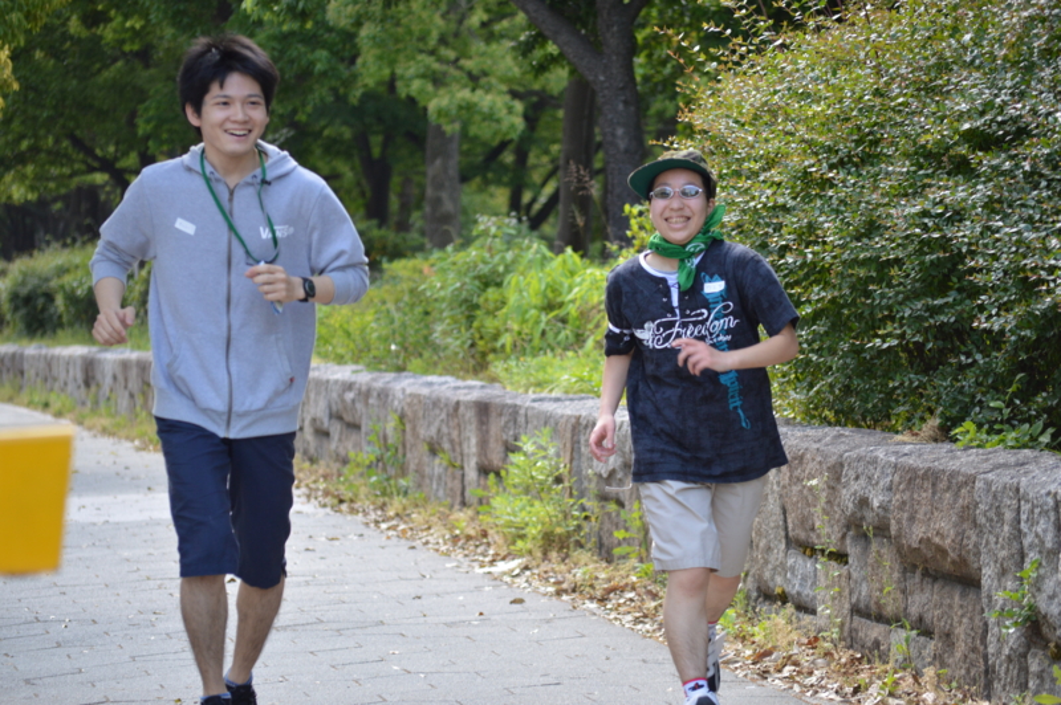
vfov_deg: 7.9
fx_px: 5124
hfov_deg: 11.8
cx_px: 530
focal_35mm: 174
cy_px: 352
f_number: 4.8
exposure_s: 1/200
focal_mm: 116
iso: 400
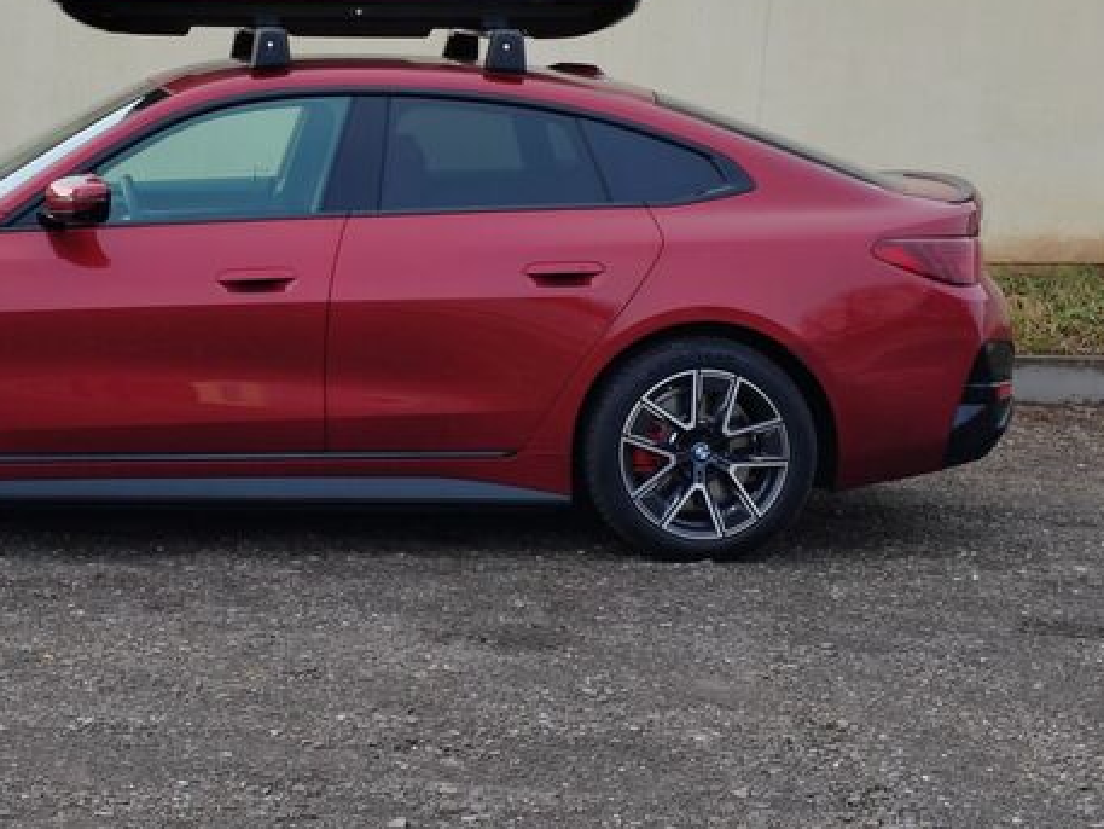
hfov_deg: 19.3
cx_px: 234
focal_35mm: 101
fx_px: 3222
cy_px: 240
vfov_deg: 14.6
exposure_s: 1/570
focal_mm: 5.52
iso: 100
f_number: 1.9
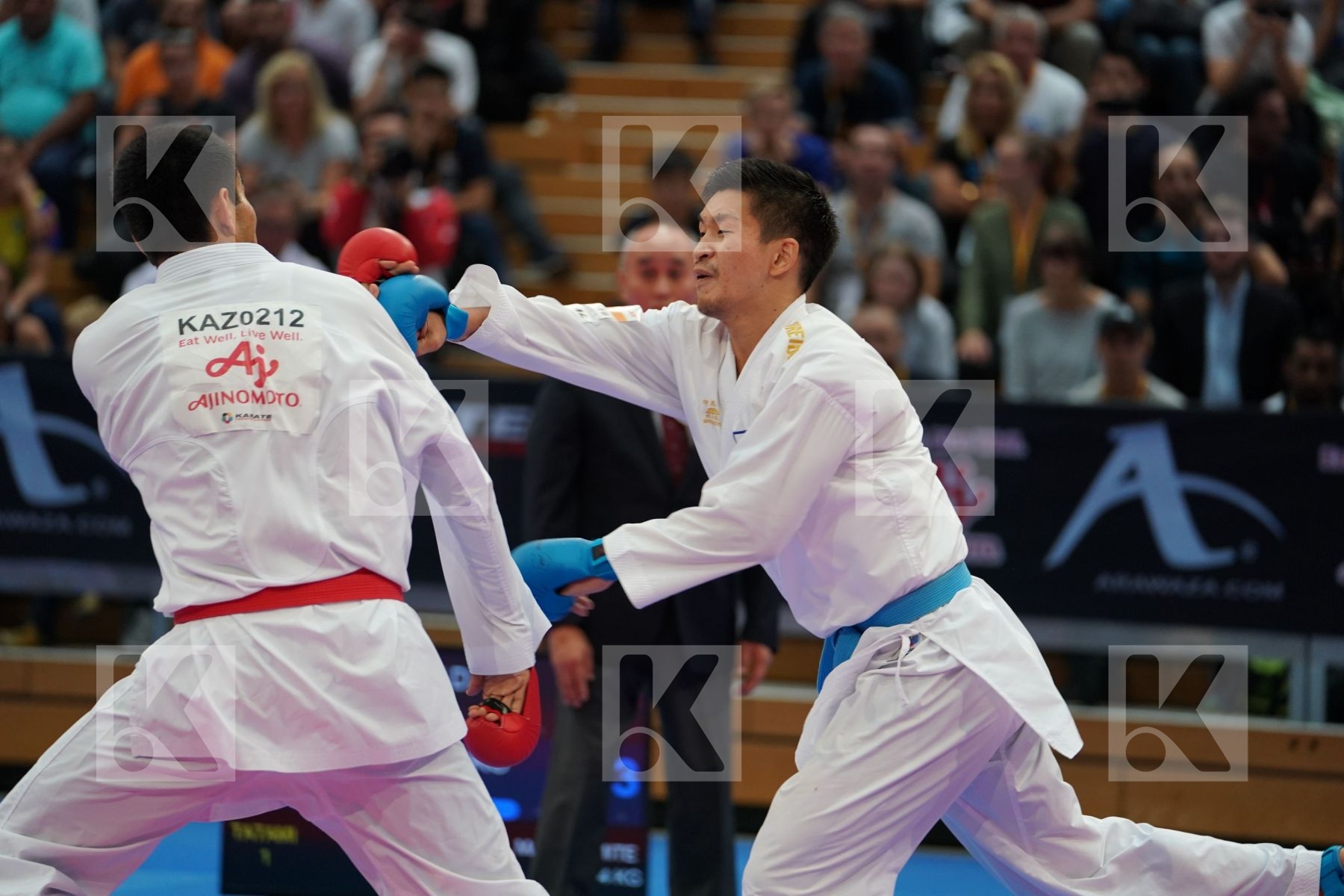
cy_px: 448
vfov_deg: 8.2
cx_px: 672
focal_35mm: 168
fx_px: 6272
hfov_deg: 12.2
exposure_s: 1/1000
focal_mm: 168
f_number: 2.8
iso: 1600
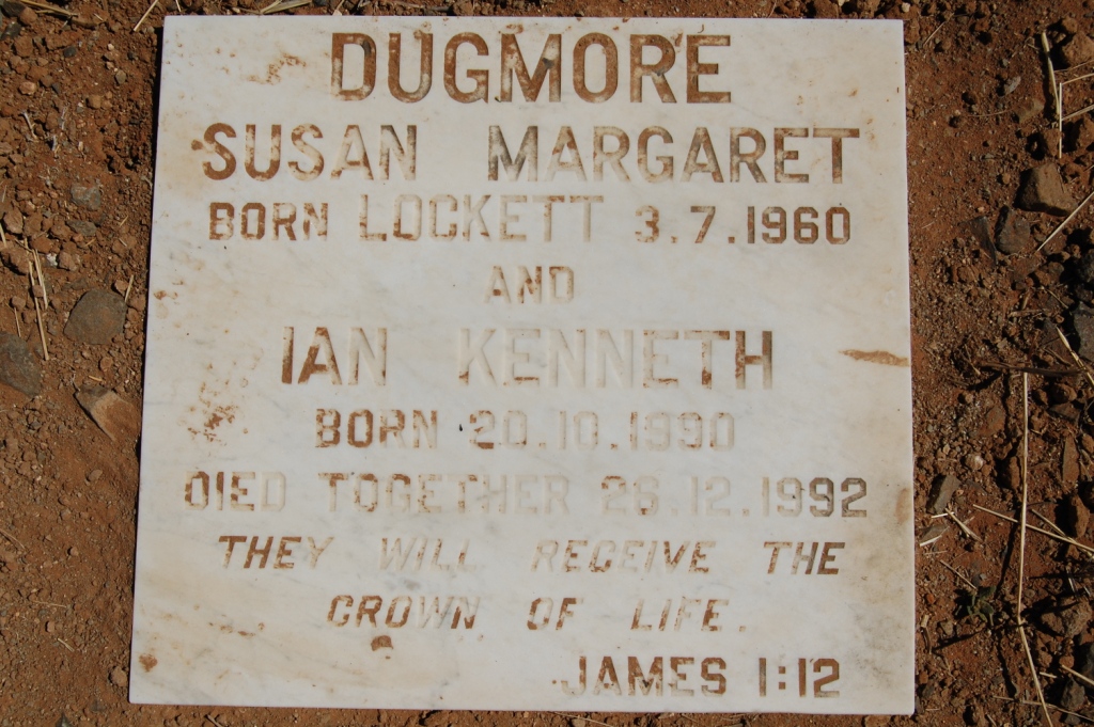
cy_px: 364
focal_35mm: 46
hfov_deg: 42.4
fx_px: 1412
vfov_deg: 28.9
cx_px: 547
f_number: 13
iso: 200
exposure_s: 1/640
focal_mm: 31
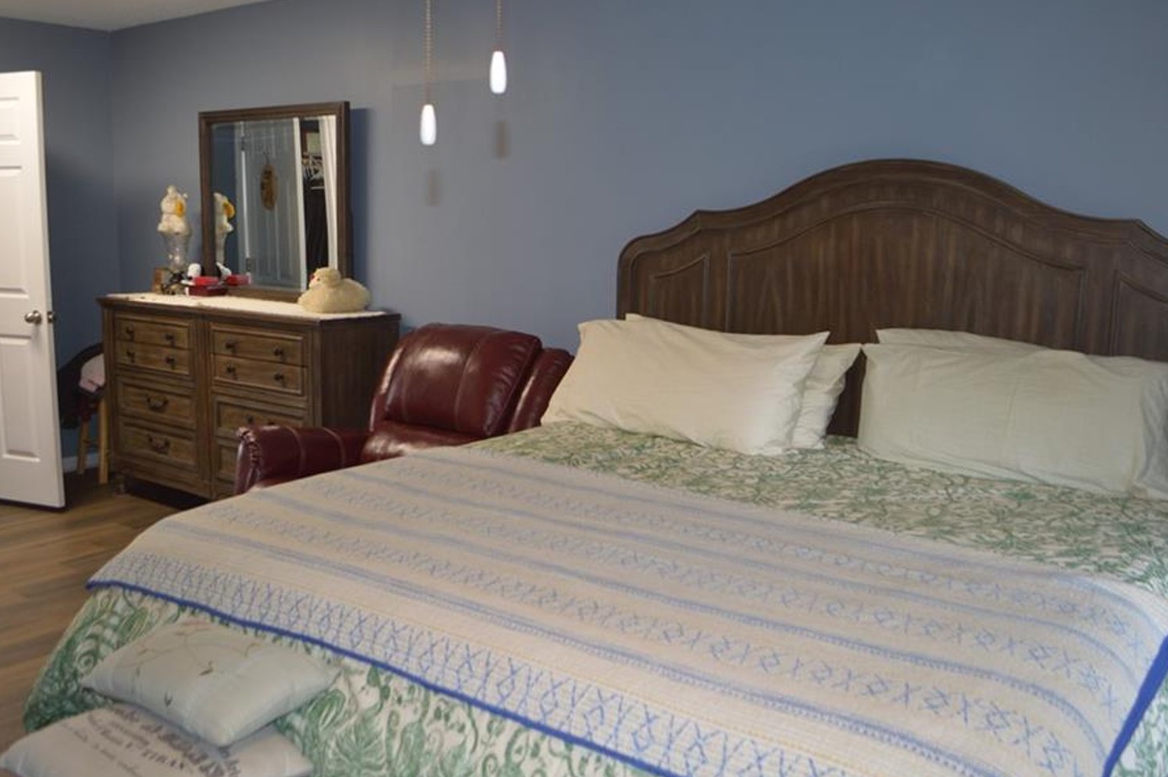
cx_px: 575
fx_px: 1005
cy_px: 400
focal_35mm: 31
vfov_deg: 42.2
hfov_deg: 60.3
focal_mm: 18
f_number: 3.5
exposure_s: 1/30
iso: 250
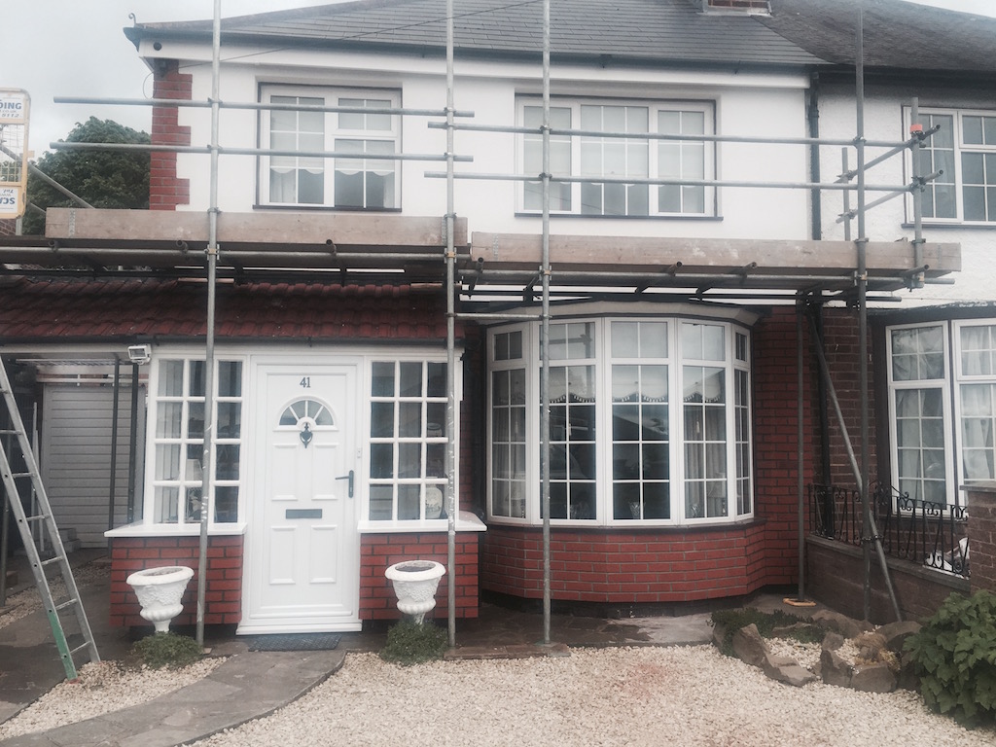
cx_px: 498
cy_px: 374
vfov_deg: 48.2
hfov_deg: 61.7
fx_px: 834
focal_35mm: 29
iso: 32
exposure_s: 1/732
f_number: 2.2
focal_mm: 4.15
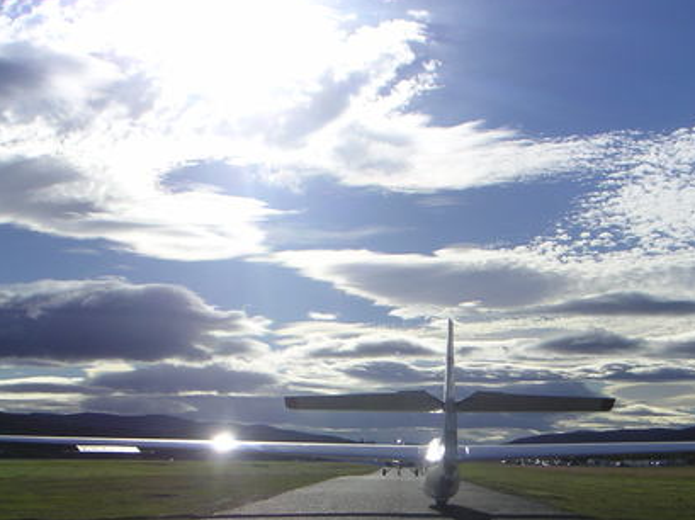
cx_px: 455
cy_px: 389
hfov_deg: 31.0
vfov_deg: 23.4
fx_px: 1244
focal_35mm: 62
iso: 50
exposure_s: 1/500
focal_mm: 6
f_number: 6.7
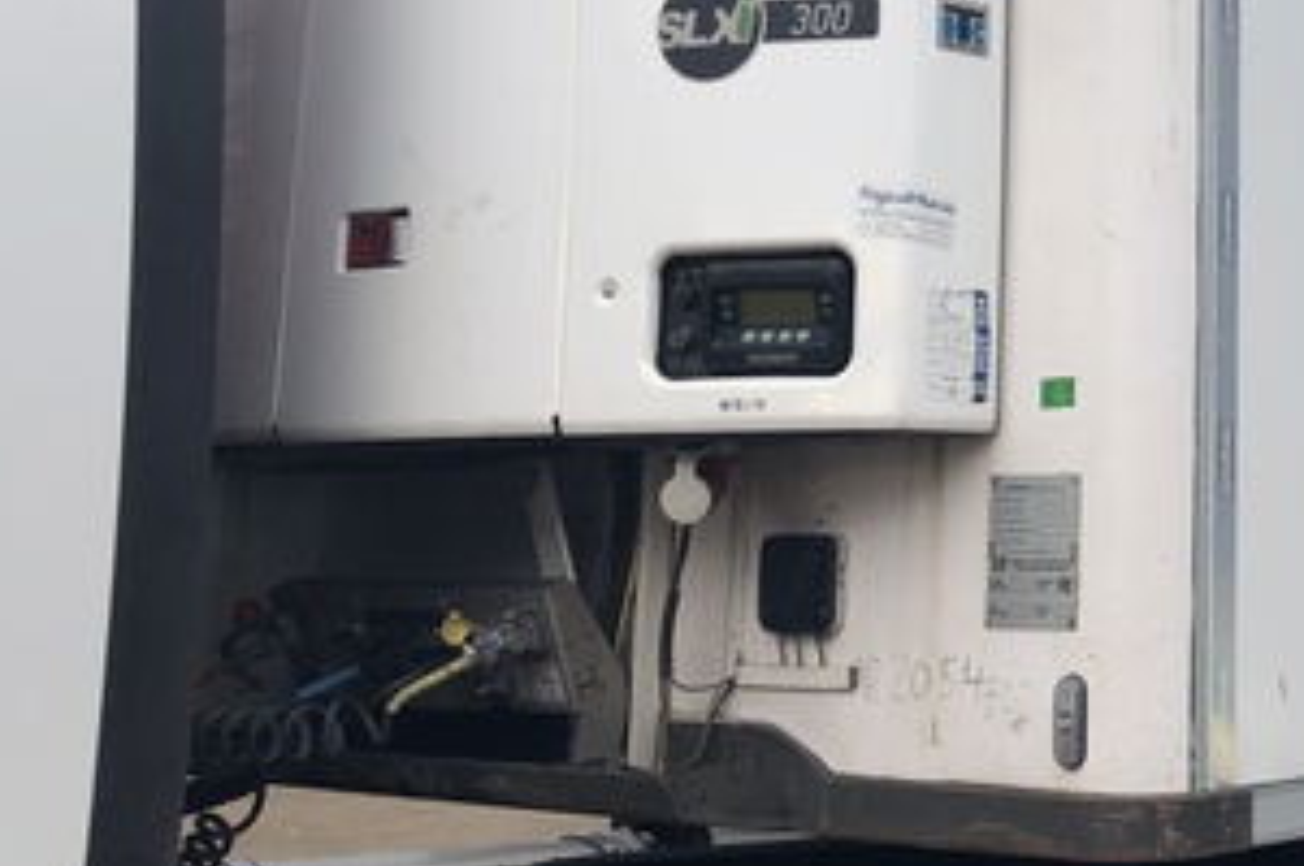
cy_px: 204
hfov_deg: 29.8
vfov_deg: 21.6
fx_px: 2243
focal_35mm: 62
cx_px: 1365
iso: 20
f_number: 1.8
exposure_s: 1/1297
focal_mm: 3.99
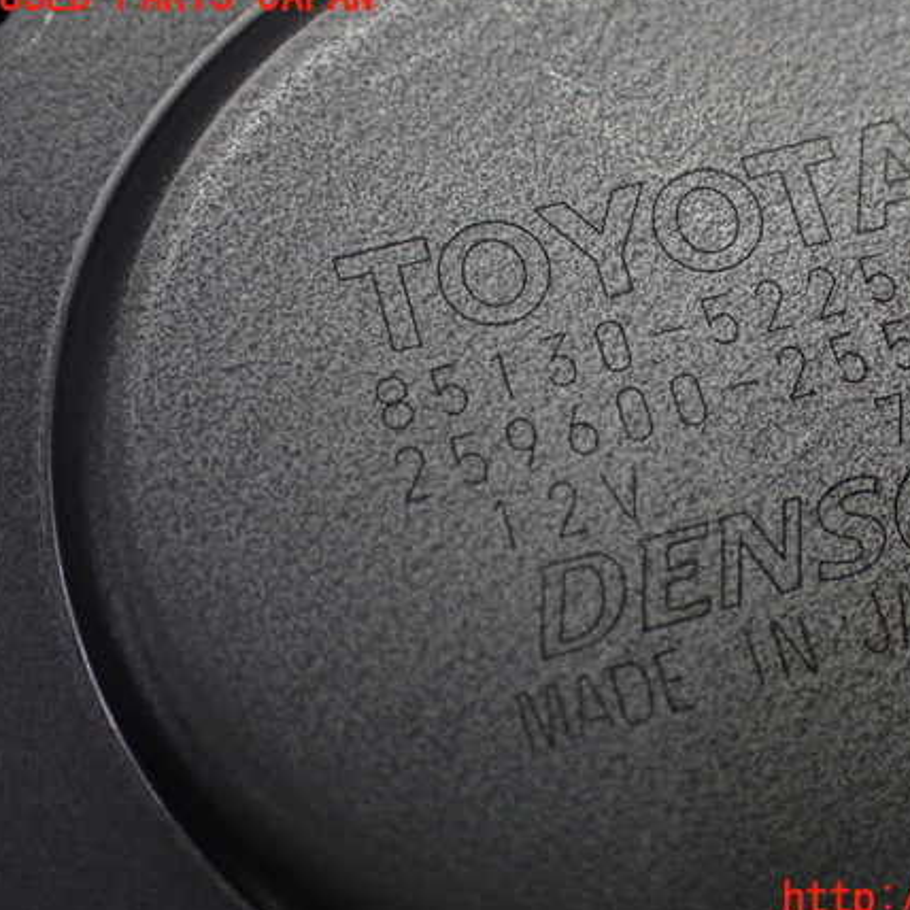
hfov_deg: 27.5
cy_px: 449
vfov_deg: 27.7
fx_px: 1844
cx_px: 625
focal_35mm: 62
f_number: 3.2
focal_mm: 9.01
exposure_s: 1/200
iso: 250
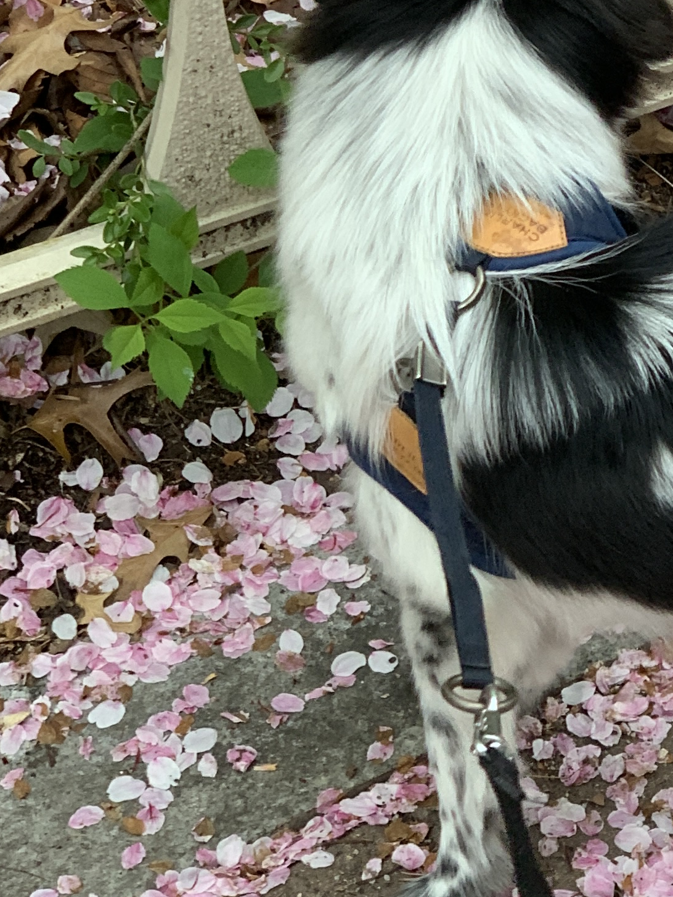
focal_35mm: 144
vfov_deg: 13.6
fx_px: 3733
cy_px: 93
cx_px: 690
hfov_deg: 10.2
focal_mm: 6
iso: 80
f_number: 2.4
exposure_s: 1/122
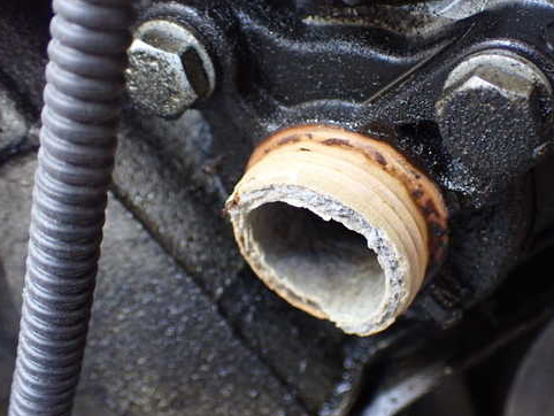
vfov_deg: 28.6
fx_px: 817
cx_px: 338
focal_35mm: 51
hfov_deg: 37.3
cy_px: 193
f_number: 2.8
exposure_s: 1/40
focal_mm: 7.31
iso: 800
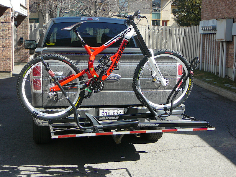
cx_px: 118
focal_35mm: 52
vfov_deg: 28.0
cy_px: 88
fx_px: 355
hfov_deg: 36.8
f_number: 3.4
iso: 80
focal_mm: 7.8
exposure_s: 1/400
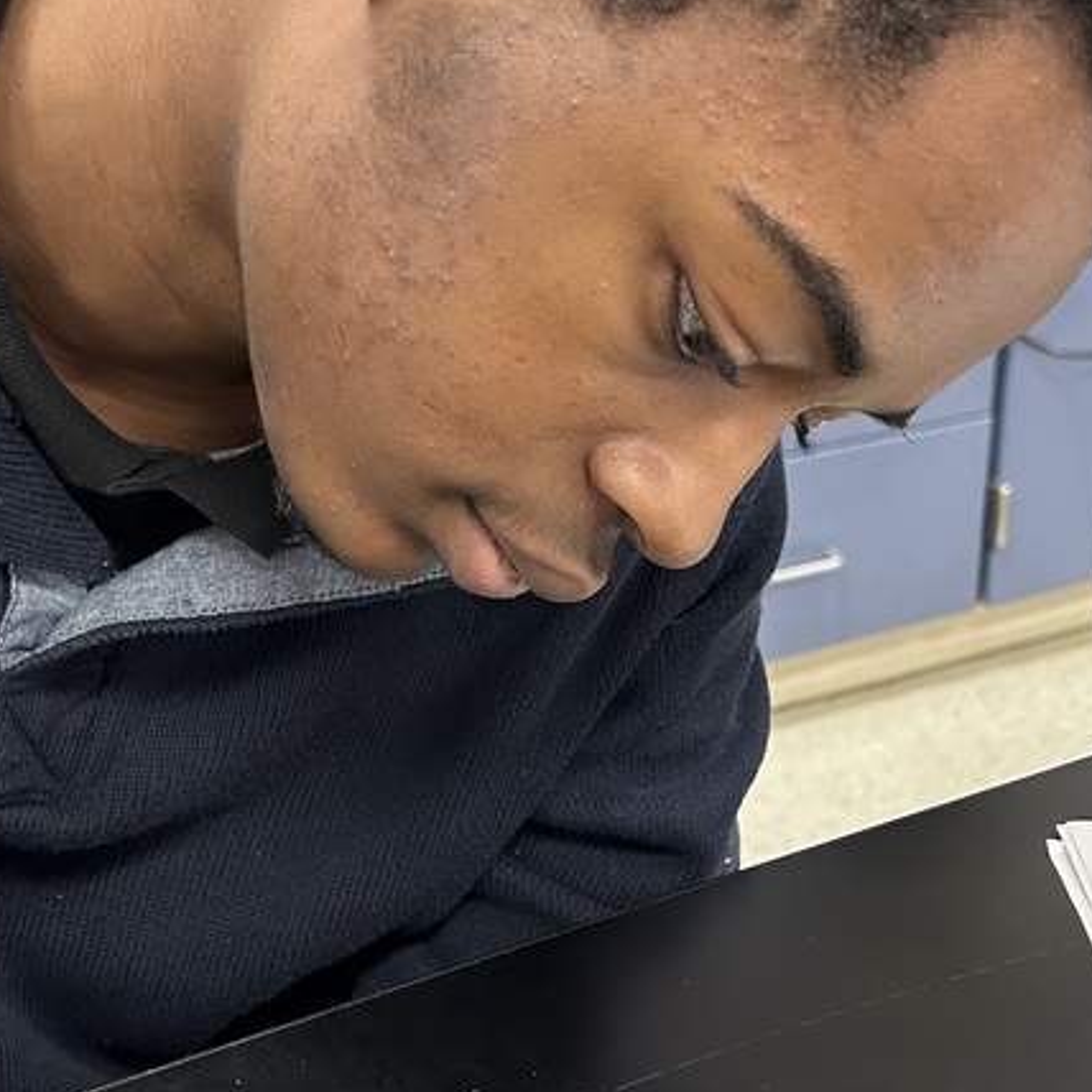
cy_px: 651
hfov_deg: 31.1
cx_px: 617
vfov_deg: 31.0
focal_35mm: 55
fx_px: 1963
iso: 320
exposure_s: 1/60
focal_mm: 5.7
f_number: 1.5
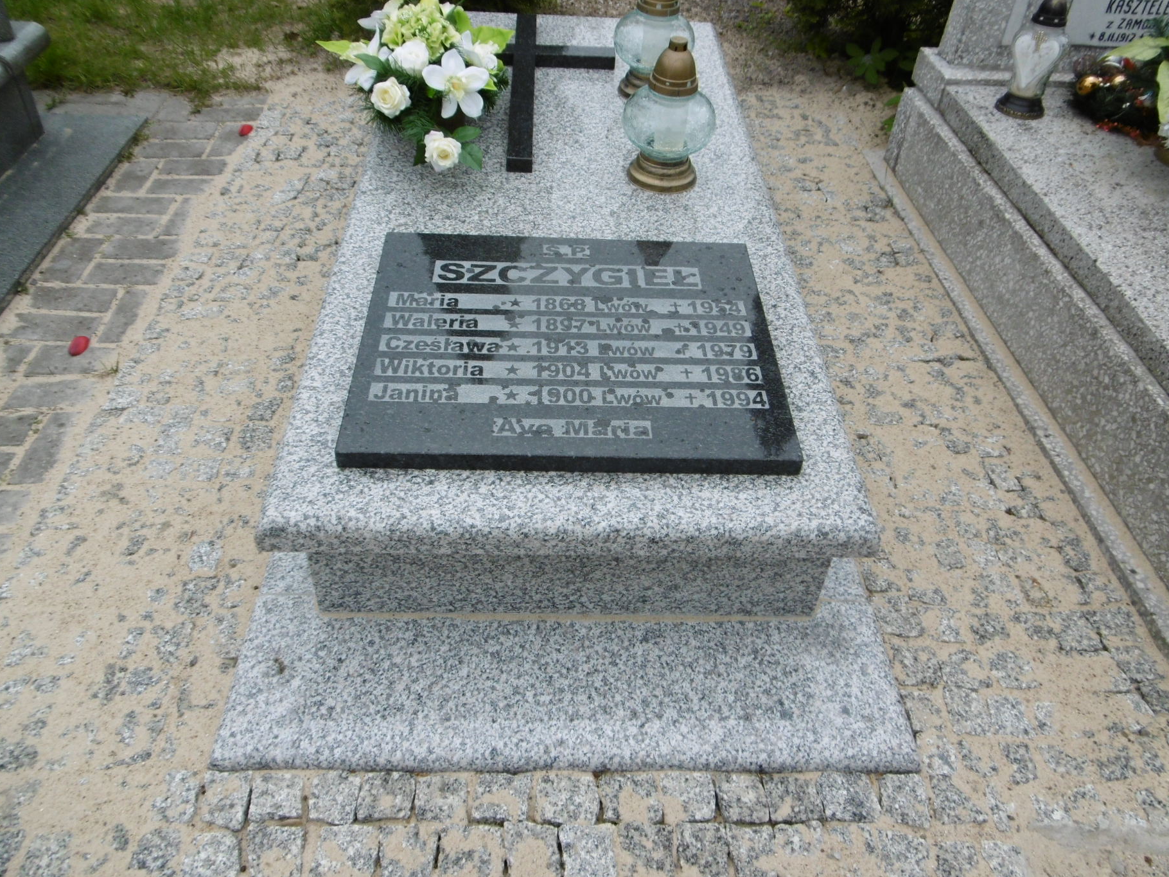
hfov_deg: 65.3
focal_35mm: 27
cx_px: 588
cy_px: 394
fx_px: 912
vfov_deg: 51.3
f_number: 3.1
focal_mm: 4.3
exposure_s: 1/400
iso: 100
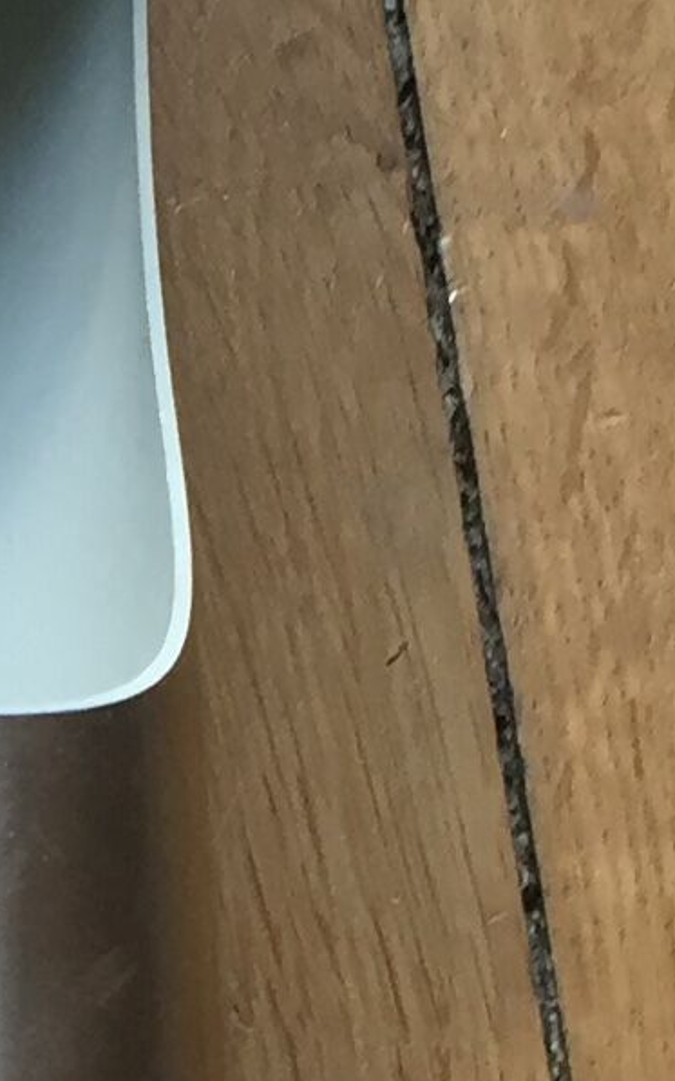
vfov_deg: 12.2
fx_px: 4946
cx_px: -485
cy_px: 1302
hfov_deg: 7.6
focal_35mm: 168
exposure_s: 1/33
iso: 32
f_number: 2.2
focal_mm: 4.15
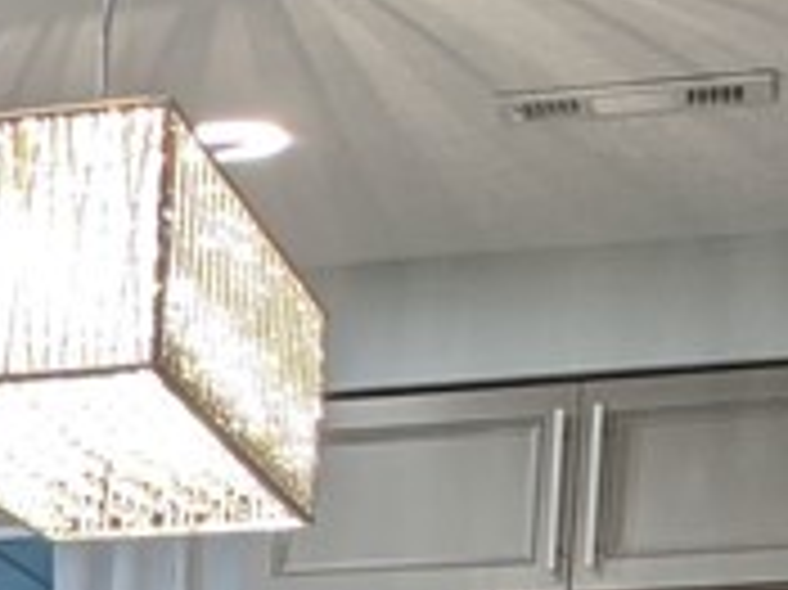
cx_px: -928
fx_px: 3594
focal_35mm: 158
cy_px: 1635
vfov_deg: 8.2
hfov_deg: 11.0
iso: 59
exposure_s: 1/40
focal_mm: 4.38
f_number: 1.73
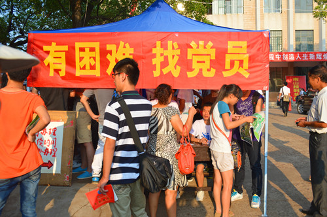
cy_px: 108
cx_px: 164
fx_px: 299
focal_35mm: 33
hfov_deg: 57.3
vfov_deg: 39.9
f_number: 6.3
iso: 100
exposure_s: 1/160
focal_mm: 22
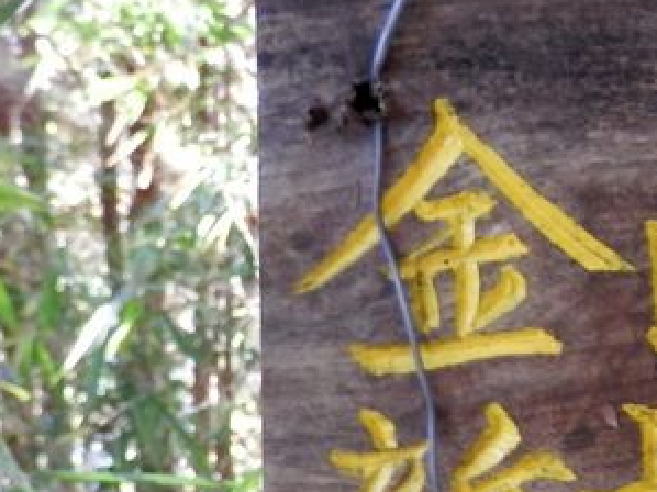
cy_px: 459
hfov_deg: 26.6
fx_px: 1271
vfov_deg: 21.3
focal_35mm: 67
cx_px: 725
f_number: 3
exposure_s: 1/8
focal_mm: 4.5
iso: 200
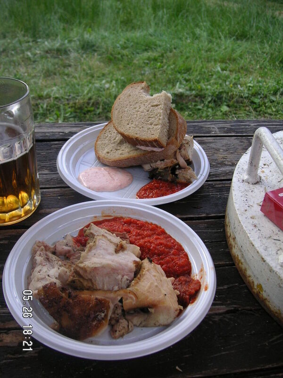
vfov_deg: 50.1
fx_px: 403
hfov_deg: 38.7
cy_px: 189
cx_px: 142
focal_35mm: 37
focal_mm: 6.1
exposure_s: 1/180
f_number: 2.8
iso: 50
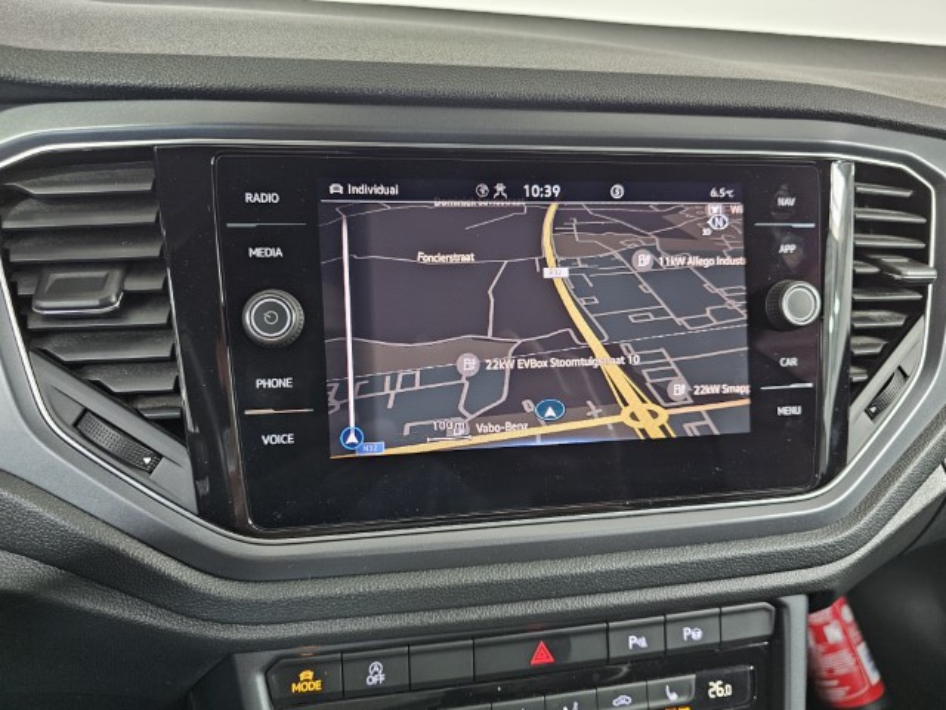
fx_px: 629
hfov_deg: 73.9
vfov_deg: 58.9
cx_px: 473
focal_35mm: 23
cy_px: 355
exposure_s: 1/50
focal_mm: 6.3
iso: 640
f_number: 1.7
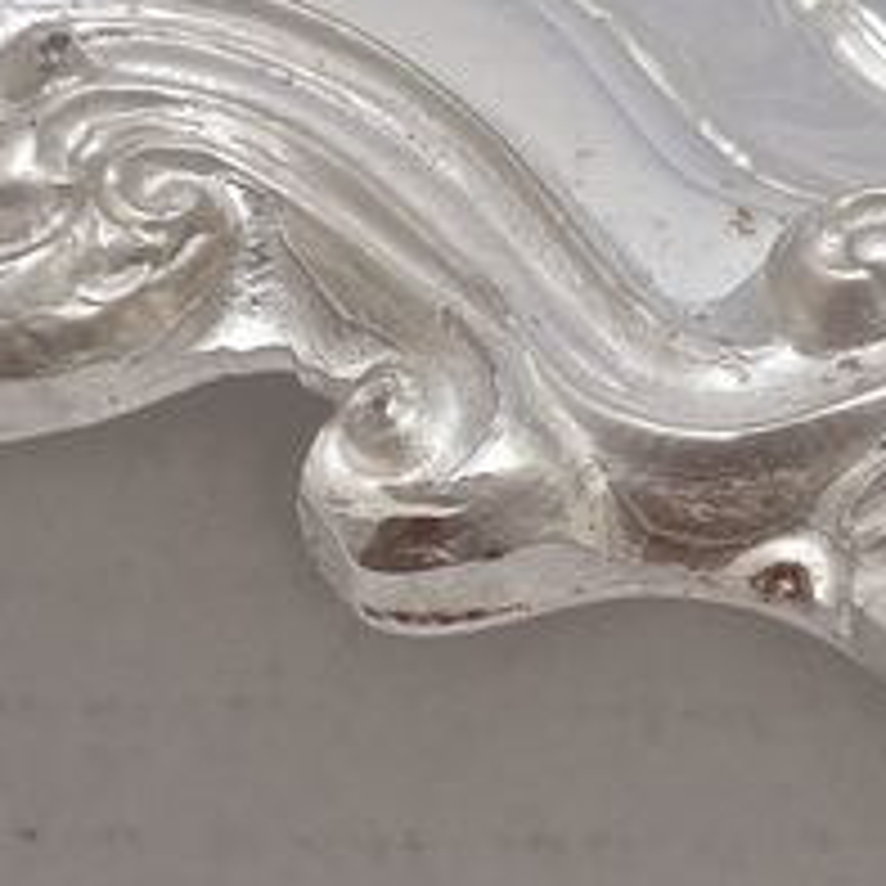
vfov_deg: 6.3
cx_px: 1289
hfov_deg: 6.3
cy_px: 74
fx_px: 8012
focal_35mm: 277
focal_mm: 55
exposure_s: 1/125
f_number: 11
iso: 800
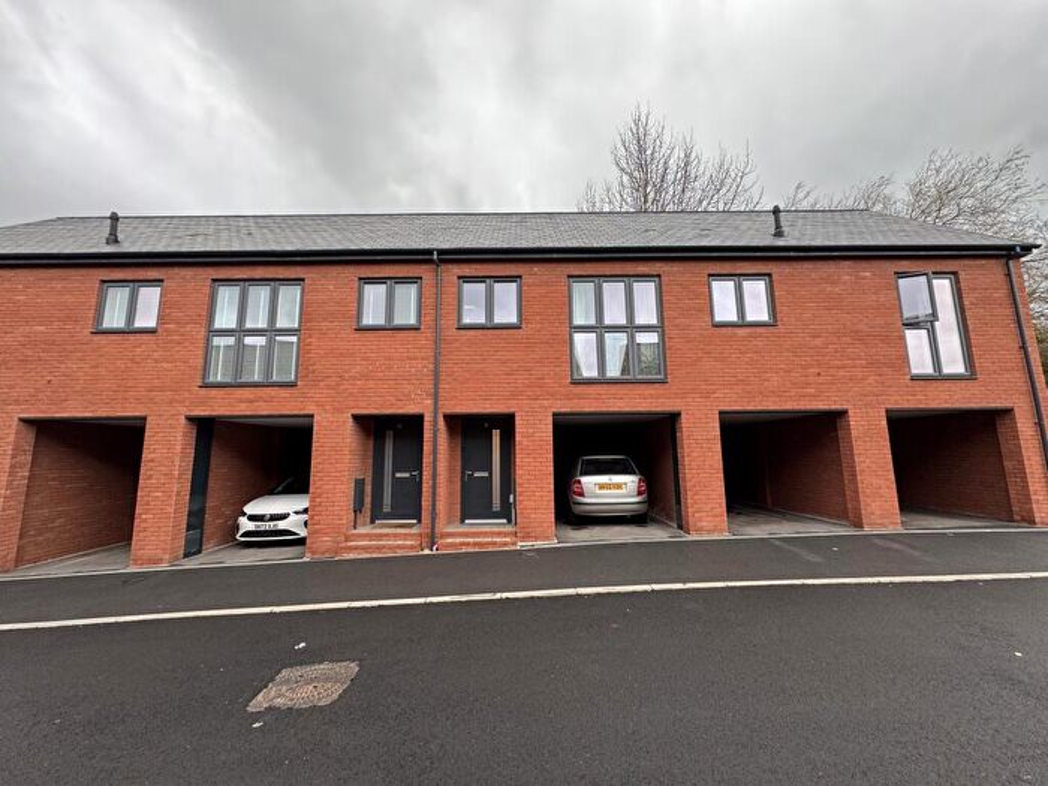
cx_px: 524
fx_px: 424
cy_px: 393
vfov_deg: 85.7
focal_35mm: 14
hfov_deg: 102.1
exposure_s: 1/99
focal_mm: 2.22
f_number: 2.2
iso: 100
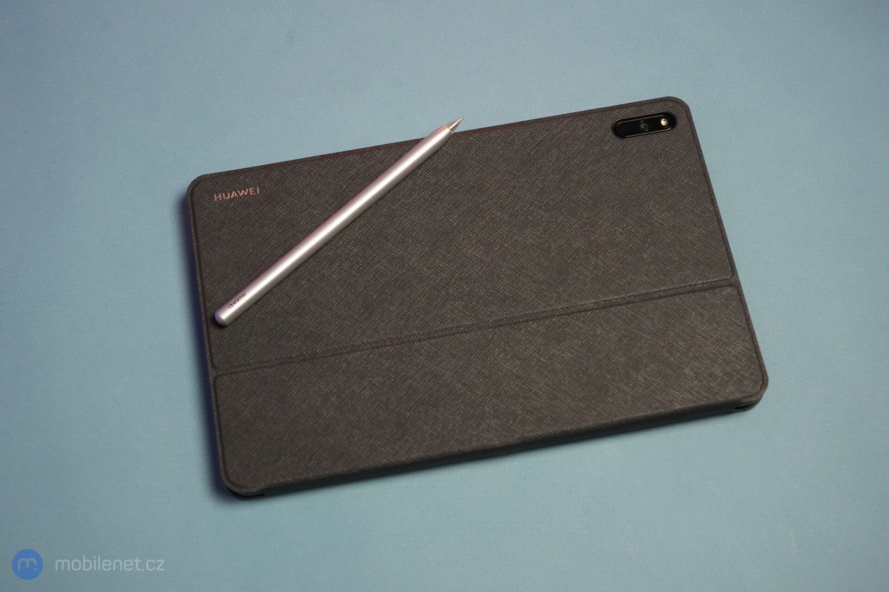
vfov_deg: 23.8
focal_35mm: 57
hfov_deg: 35.1
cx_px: 444
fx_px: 1407
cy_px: 296
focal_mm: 57
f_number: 7.1
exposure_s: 1/160
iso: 3200
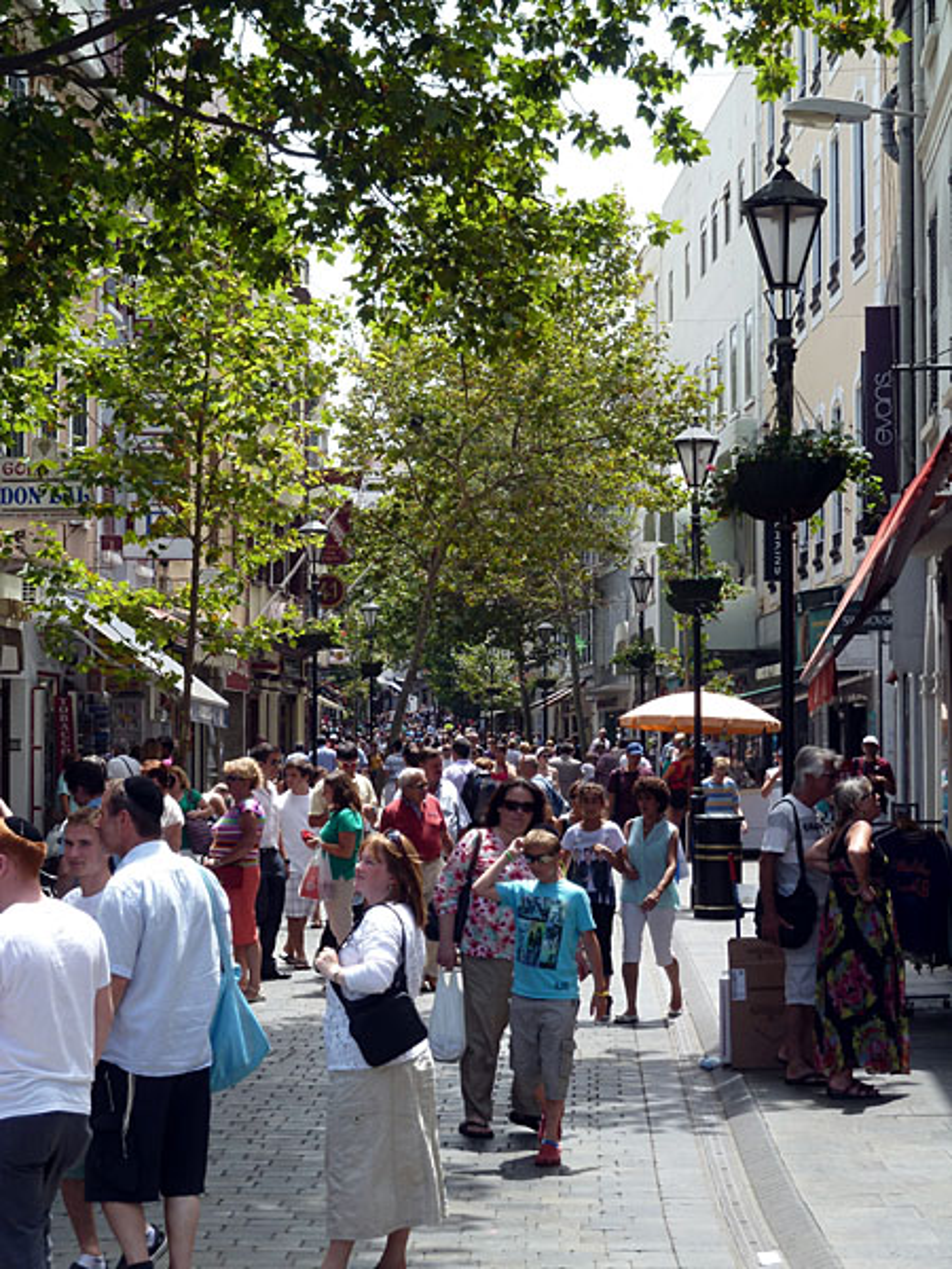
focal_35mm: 83
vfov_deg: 23.6
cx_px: 476
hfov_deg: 17.8
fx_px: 3044
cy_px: 634
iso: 80
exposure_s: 1/200
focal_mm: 13.7
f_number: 4.2
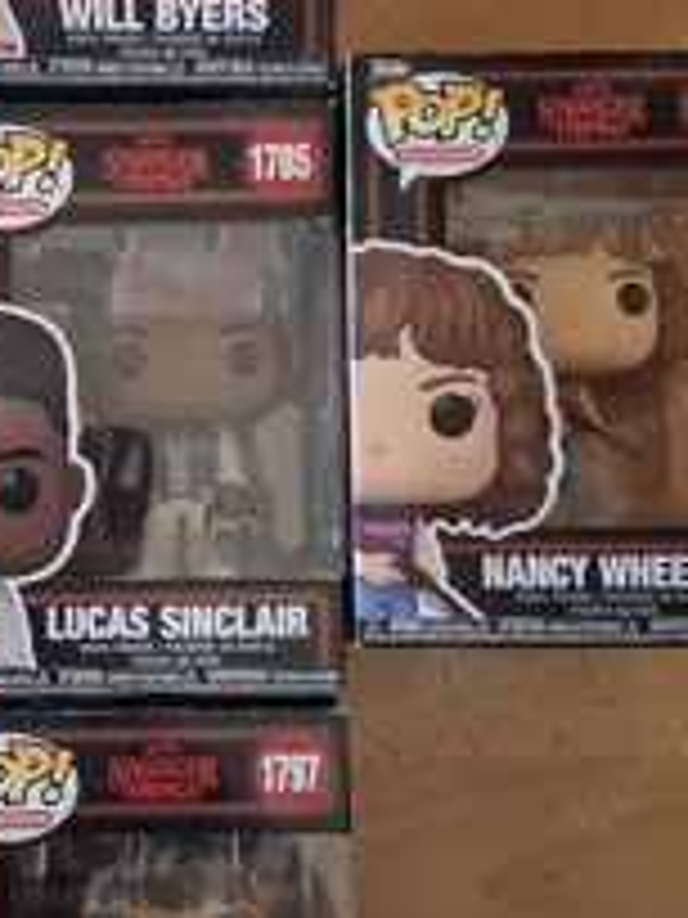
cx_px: 103
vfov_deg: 42.1
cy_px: 432
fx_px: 1193
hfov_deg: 31.1
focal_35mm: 45
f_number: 1.8
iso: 800
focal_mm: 5.54
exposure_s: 1/25
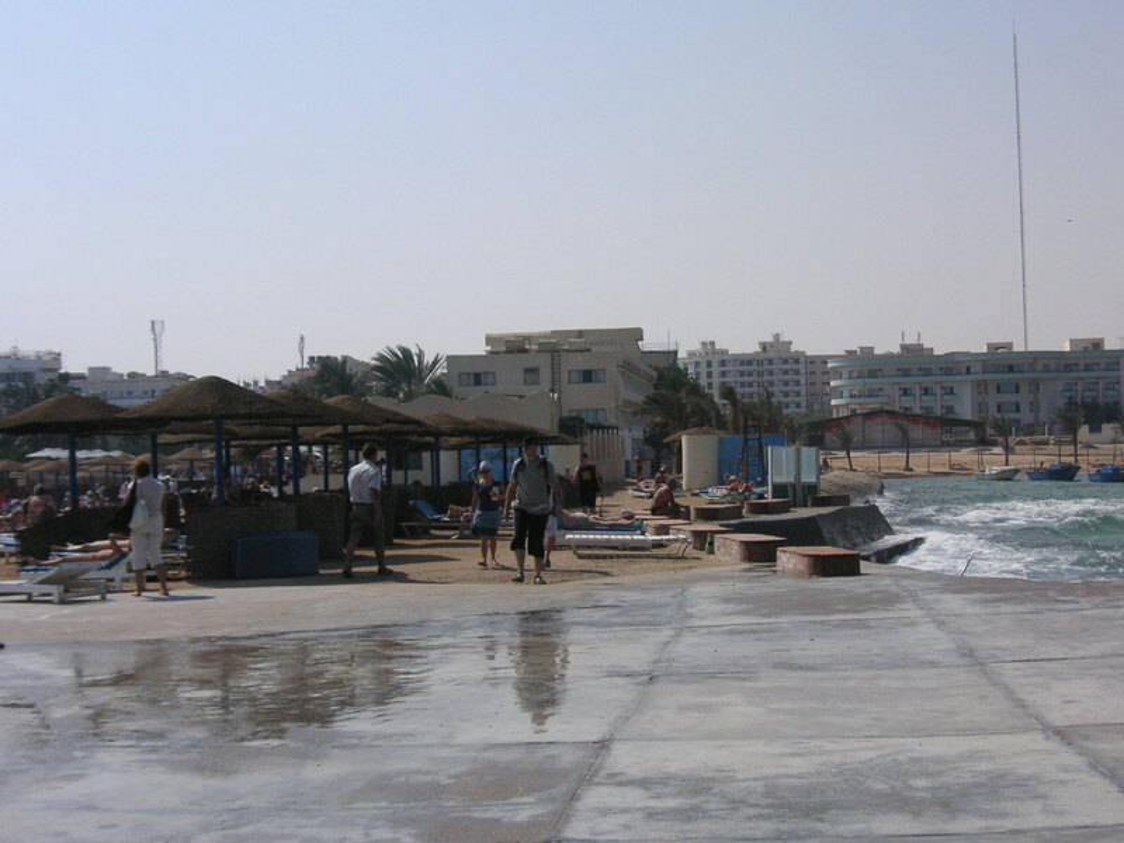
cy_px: 422
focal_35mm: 53
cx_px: 562
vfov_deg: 27.5
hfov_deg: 36.2
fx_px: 1721
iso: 50
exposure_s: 1/350
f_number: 9.5
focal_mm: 8.9
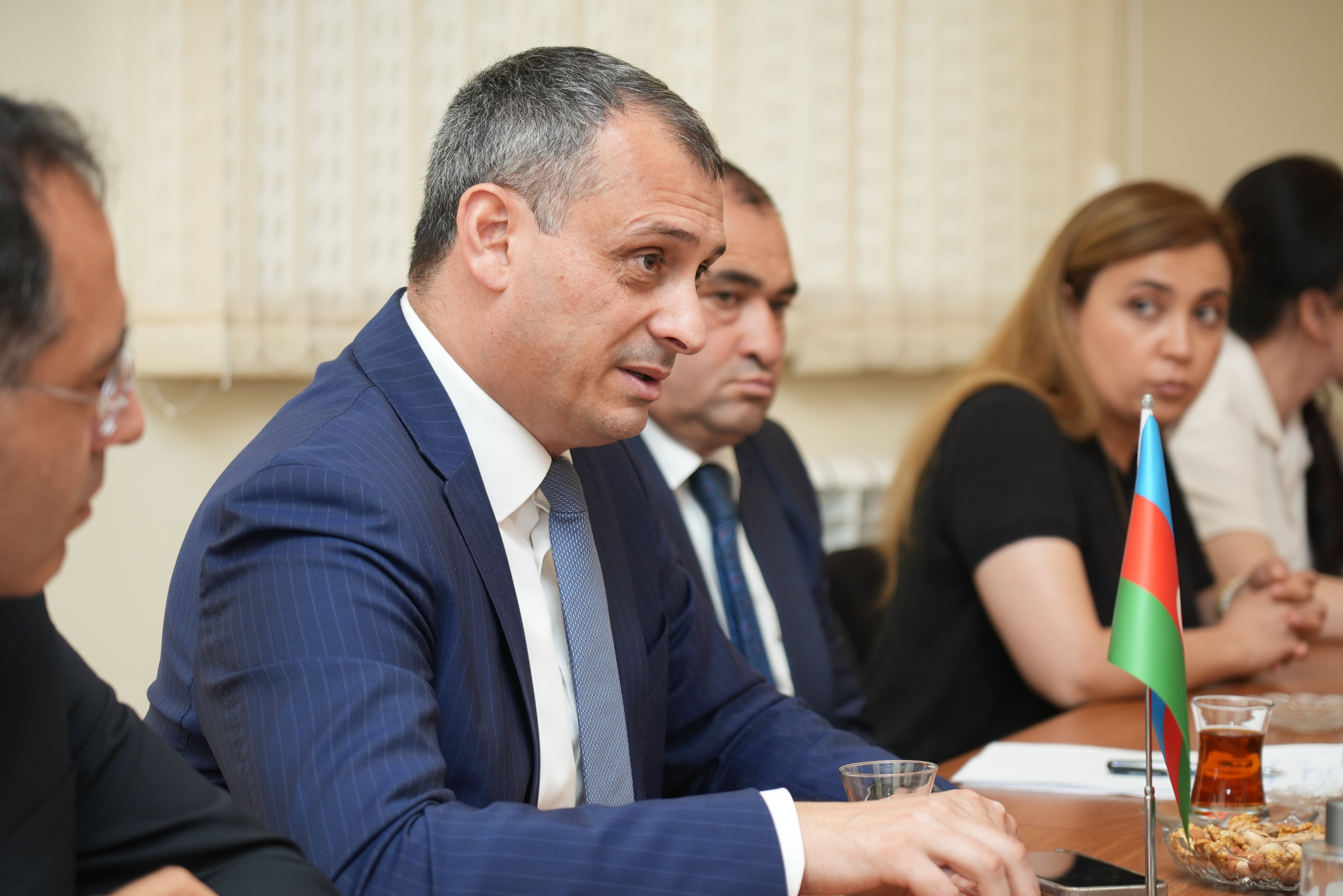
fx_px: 3917
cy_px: 448
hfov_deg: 19.5
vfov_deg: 13.0
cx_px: 672
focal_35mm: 105
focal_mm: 105
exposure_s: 1/250
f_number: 4
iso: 250
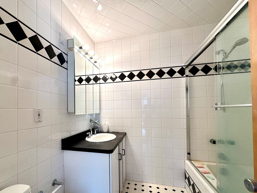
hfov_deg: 94.0
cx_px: 113
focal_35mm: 16
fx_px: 119
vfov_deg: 77.8
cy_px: 108
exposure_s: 1/120
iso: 125
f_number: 2.2
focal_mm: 2.22
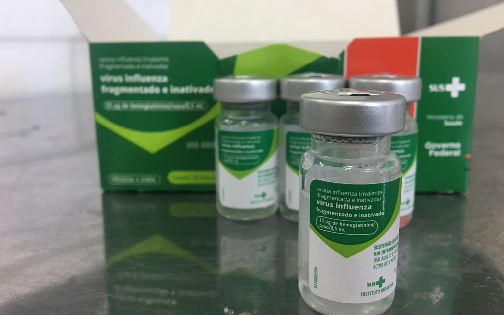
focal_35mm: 31
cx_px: 252
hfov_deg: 61.2
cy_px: 136
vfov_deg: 40.5
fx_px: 426
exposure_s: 1/30
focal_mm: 4.15
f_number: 2.2
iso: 80
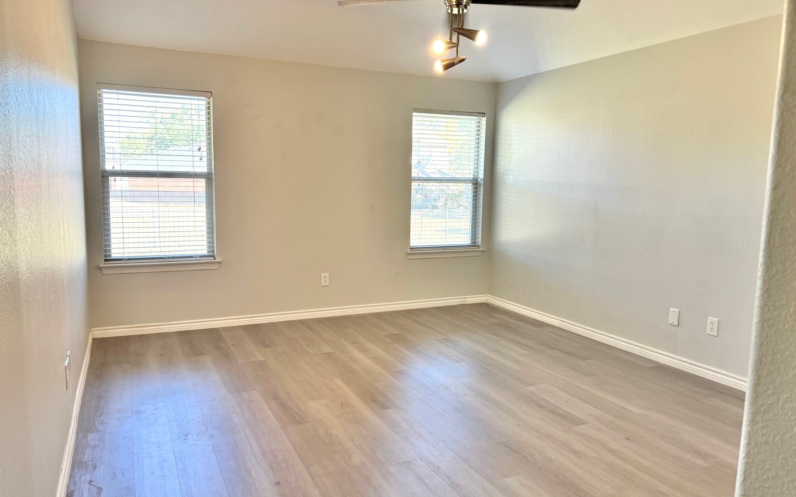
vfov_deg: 47.6
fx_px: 564
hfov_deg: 70.4
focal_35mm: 26
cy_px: 248
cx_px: 398
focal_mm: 6.76
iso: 100
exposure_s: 1/120
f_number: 1.78
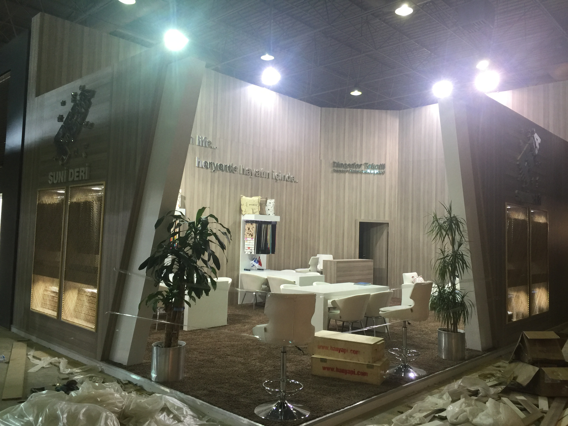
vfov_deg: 48.2
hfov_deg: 61.7
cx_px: 284
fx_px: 476
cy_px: 213
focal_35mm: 29
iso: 50
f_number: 2.2
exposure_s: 1/33
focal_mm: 4.15
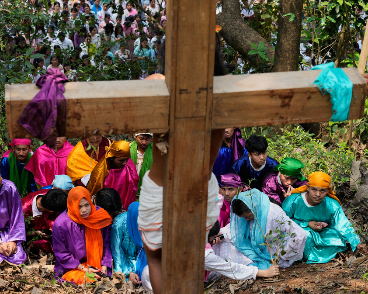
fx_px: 1056
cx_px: 155
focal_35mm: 97
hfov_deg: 19.8
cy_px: 149
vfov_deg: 15.9
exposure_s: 1/400
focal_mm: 85
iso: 320
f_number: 6.3
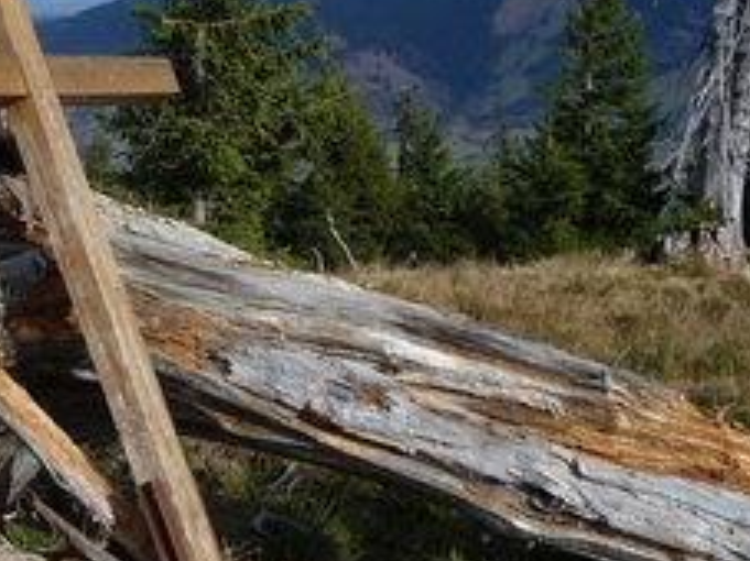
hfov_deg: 27.7
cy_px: 221
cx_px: 162
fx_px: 1494
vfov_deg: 21.3
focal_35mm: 69
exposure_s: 1/1000
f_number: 3.3
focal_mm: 4.7
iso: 100
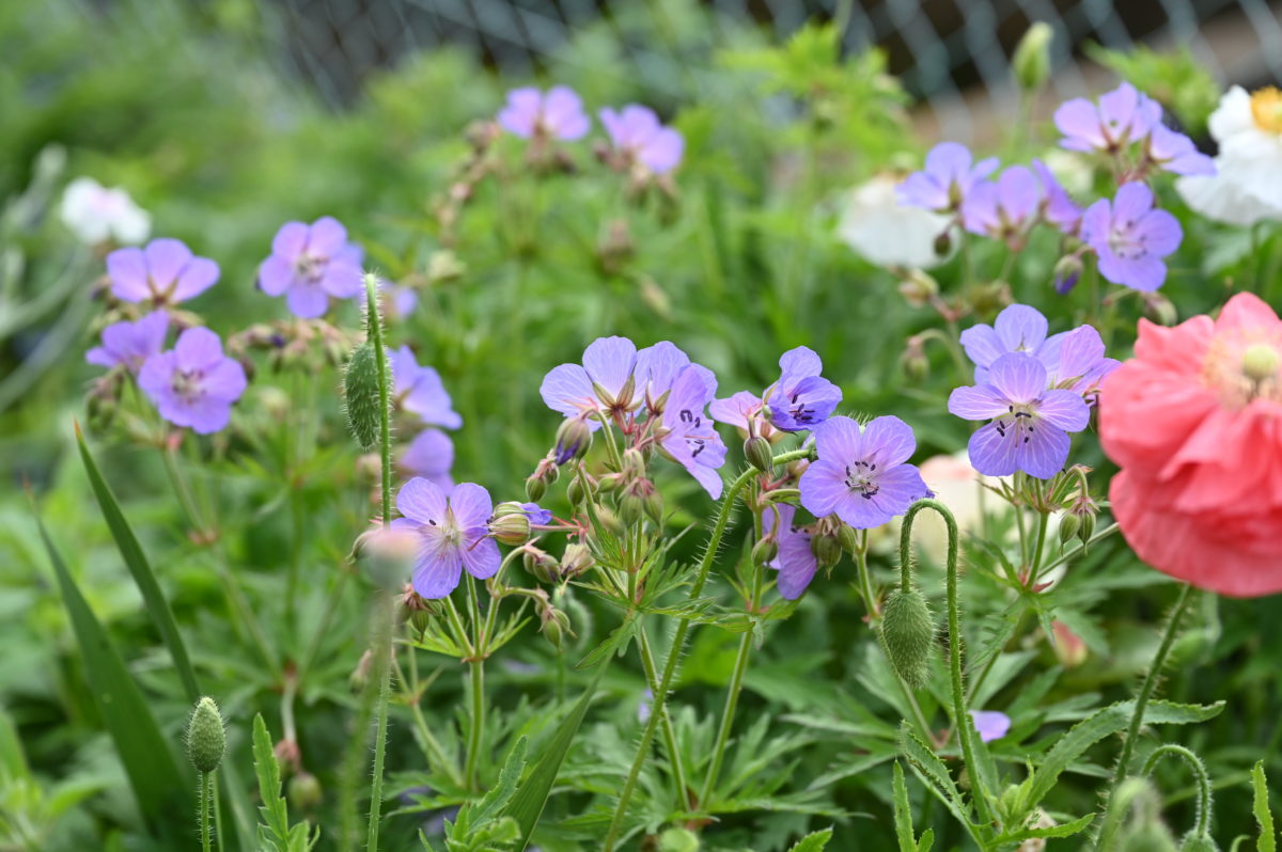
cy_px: 426
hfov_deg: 33.4
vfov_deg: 22.6
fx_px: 2135
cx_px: 641
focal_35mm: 60
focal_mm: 60
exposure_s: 1/1000
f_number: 4.5
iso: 400
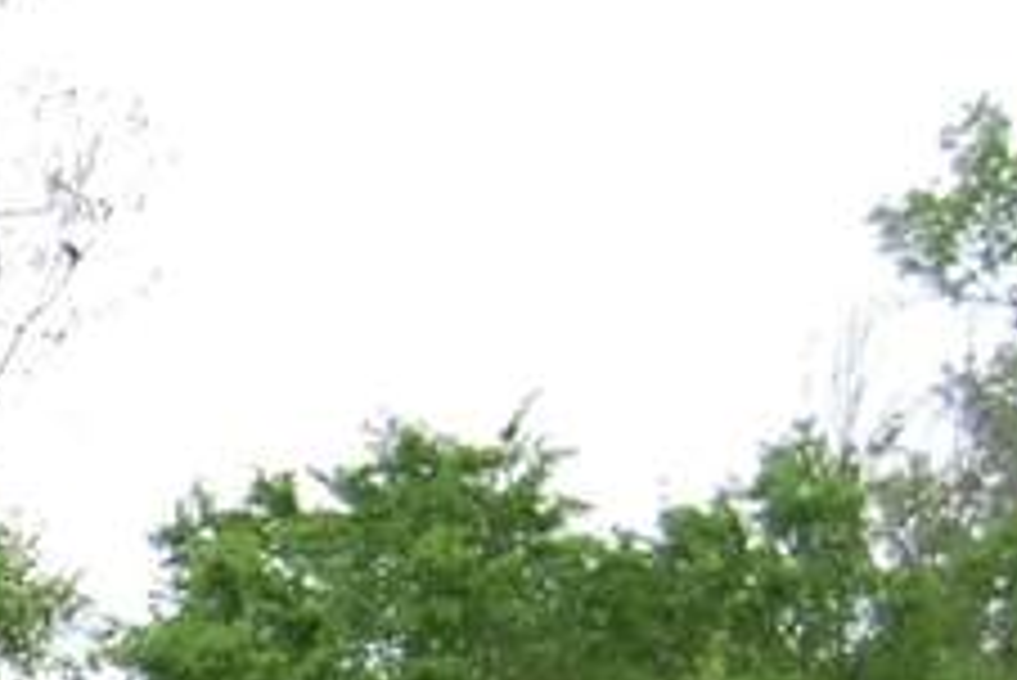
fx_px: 7429
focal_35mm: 263
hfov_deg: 7.2
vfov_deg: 5.1
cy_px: 1317
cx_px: -1724
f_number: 5.6
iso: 200
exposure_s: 1/125
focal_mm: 31
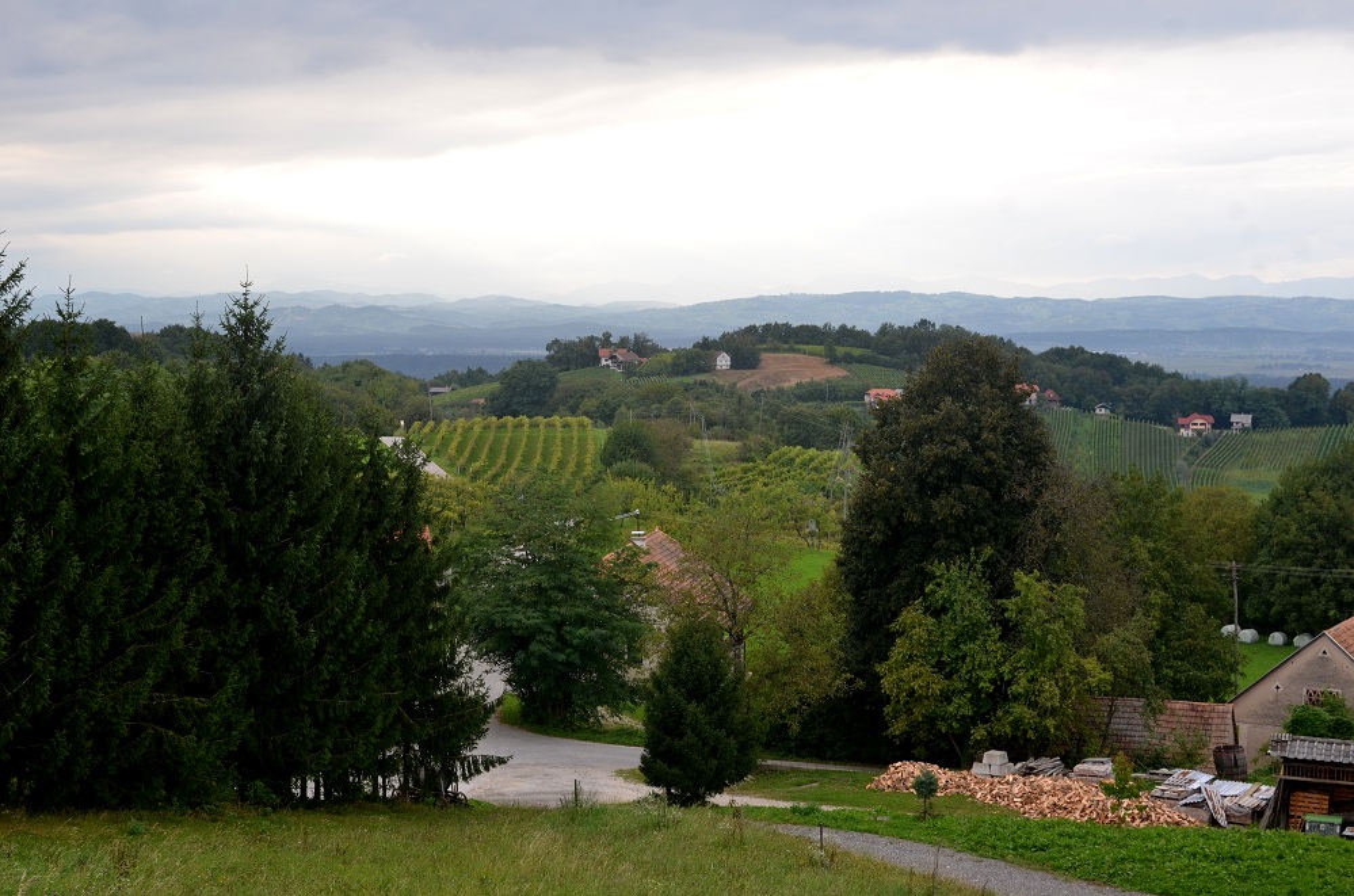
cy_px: 448
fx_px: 1970
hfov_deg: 37.9
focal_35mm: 52
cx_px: 677
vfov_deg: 25.6
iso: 160
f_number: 7.1
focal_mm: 35
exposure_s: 1/30
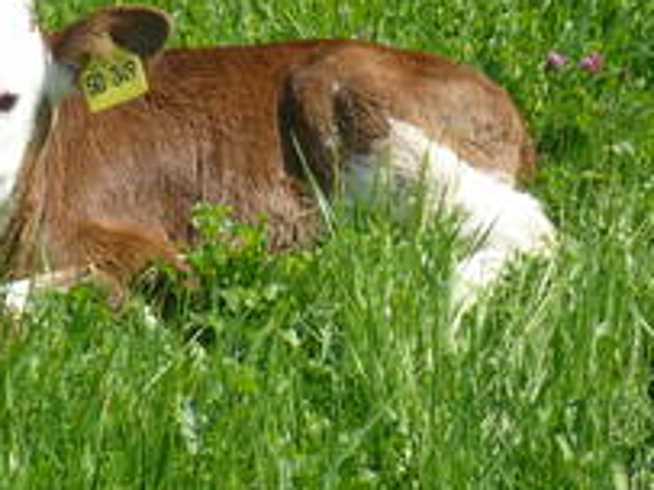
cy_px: 84
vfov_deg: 7.5
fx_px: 3720
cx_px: 190
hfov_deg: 10.0
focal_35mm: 197
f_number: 5.6
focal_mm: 16.4
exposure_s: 1/200
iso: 100
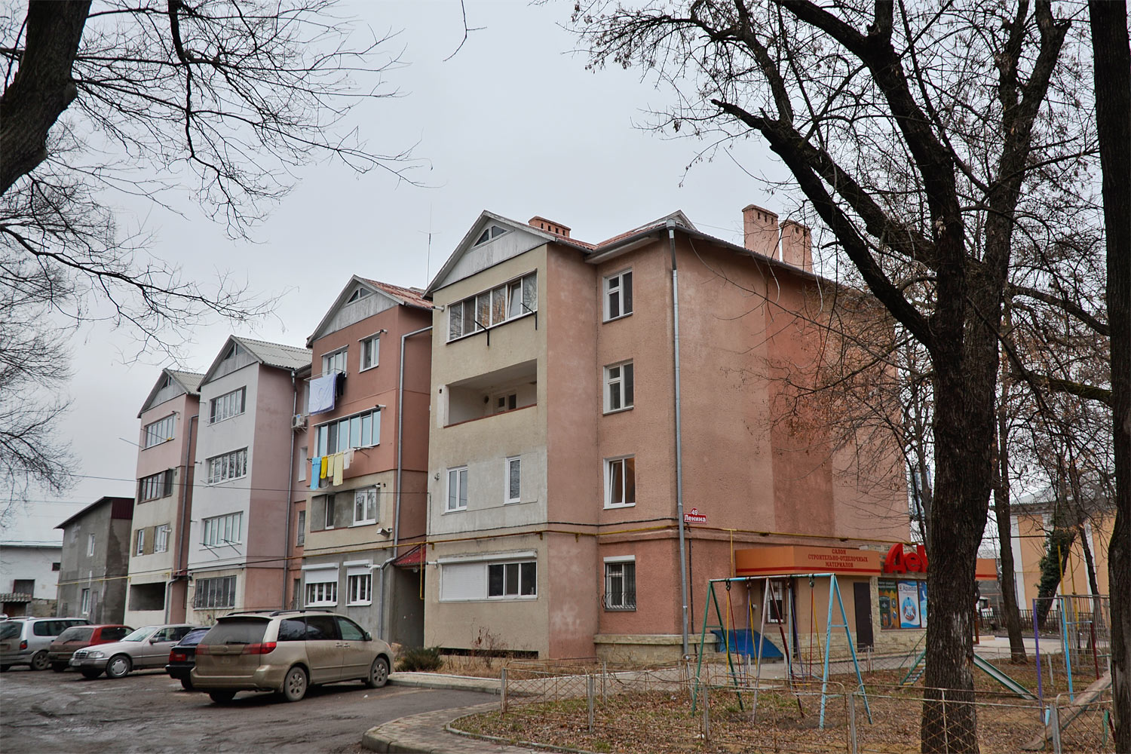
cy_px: 377
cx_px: 566
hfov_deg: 67.4
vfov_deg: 47.9
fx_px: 848
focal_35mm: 27
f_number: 3.5
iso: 100
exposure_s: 1/60
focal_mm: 18
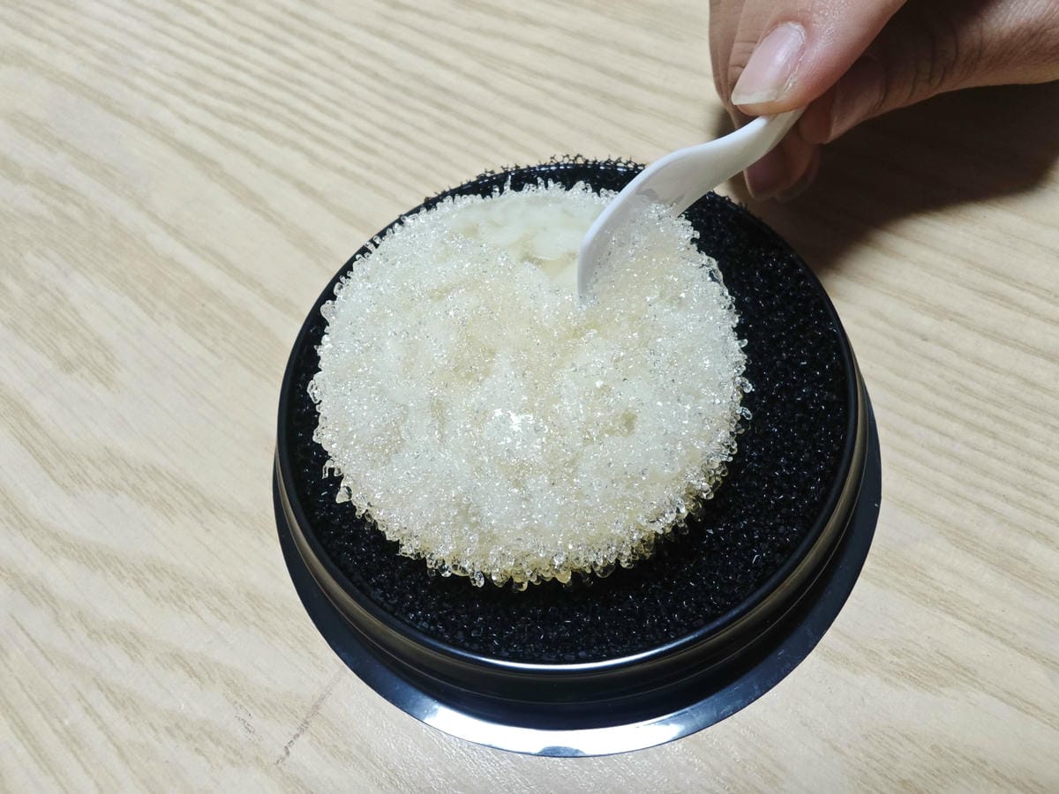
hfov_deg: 73.9
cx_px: 530
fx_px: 704
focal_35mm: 23
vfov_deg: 58.9
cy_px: 397
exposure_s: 1/60
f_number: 1.8
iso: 200
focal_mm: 2.03
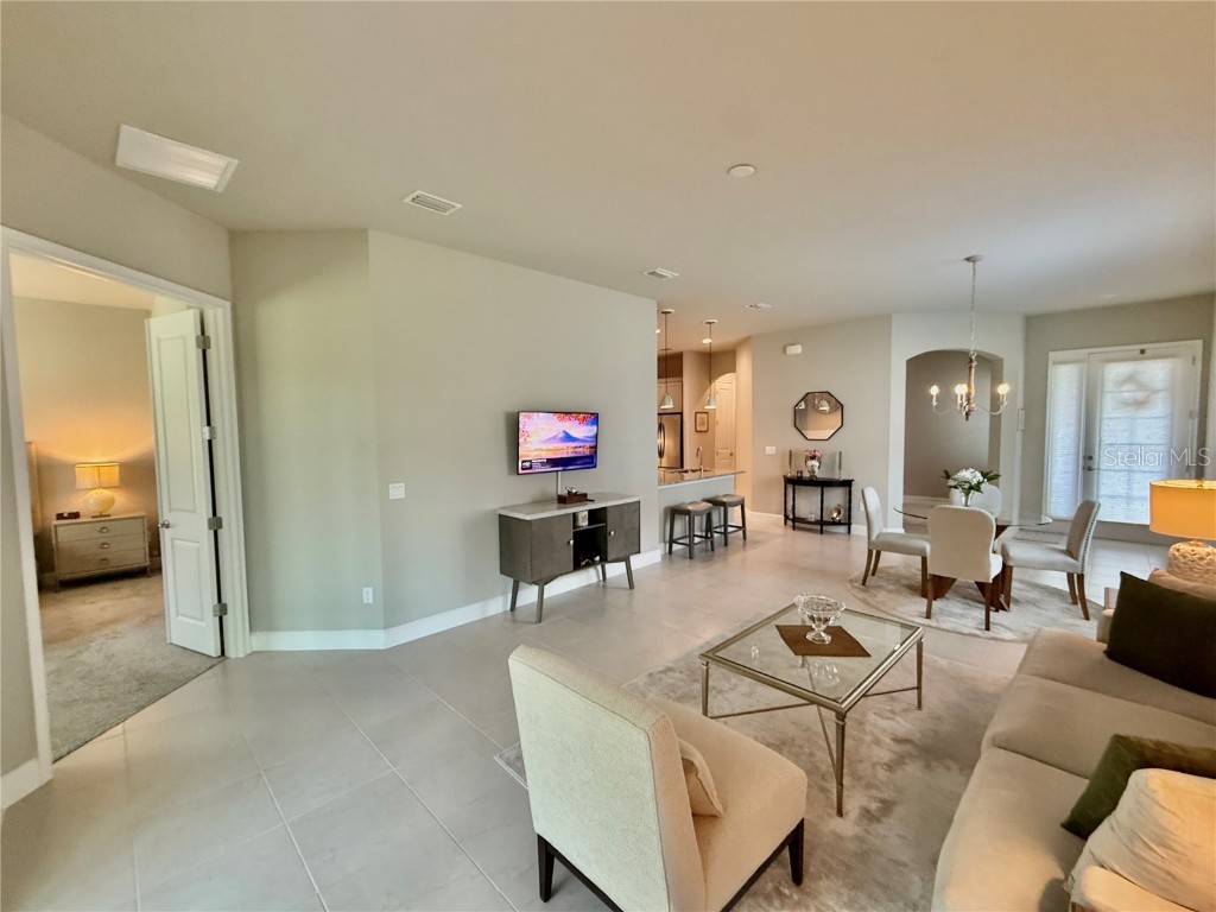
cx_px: 608
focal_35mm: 14
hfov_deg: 102.1
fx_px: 492
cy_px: 456
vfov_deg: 85.7
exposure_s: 1/60
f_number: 2.2
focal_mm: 2.22
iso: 250
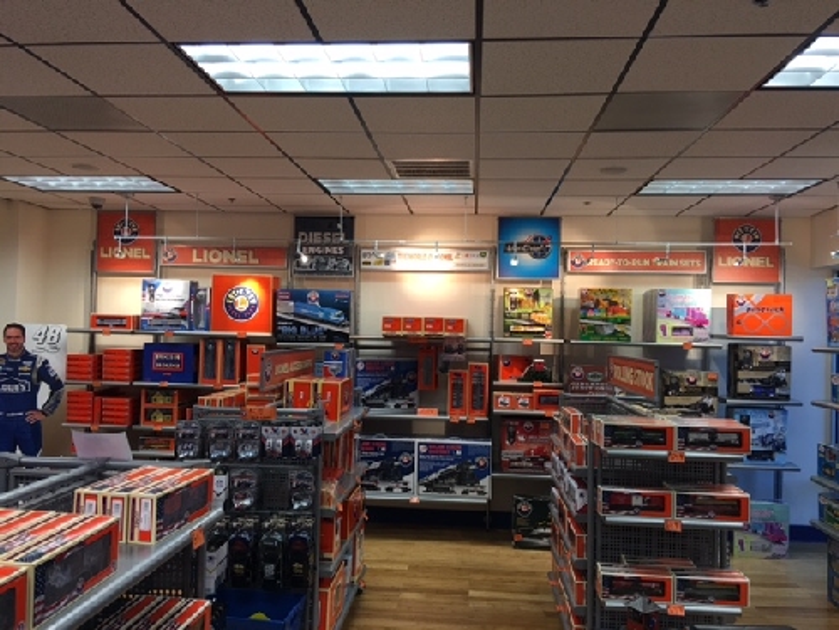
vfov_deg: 48.2
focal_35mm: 29
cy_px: 315
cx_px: 420
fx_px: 703
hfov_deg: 61.7
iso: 25
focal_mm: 4.15
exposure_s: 1/30
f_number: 2.2
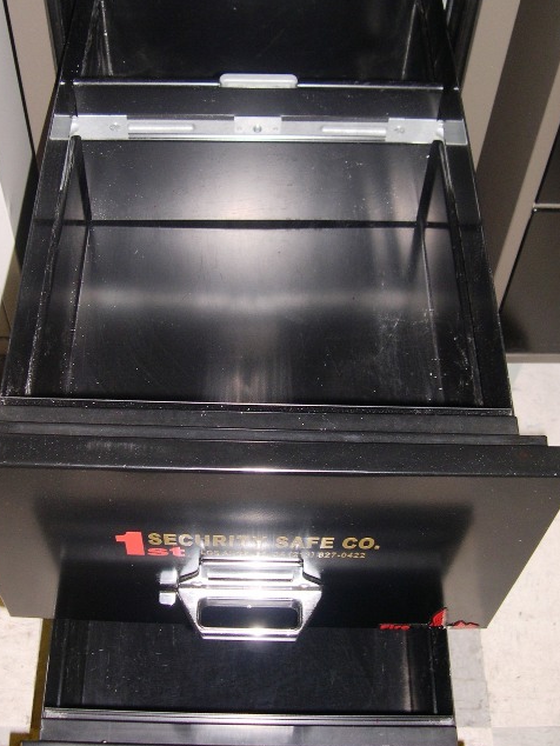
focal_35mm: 46
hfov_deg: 31.5
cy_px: 329
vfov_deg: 41.2
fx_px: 992
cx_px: 248
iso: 100
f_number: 2.8
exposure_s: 1/60
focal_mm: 8
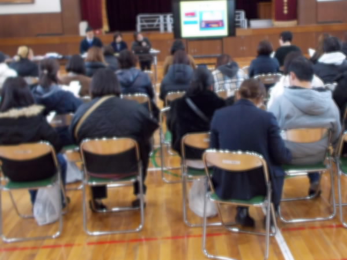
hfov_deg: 61.7
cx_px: 174
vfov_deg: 48.2
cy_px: 130
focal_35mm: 29
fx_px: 291
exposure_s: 1/25
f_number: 3.3
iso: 320
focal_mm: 4.1
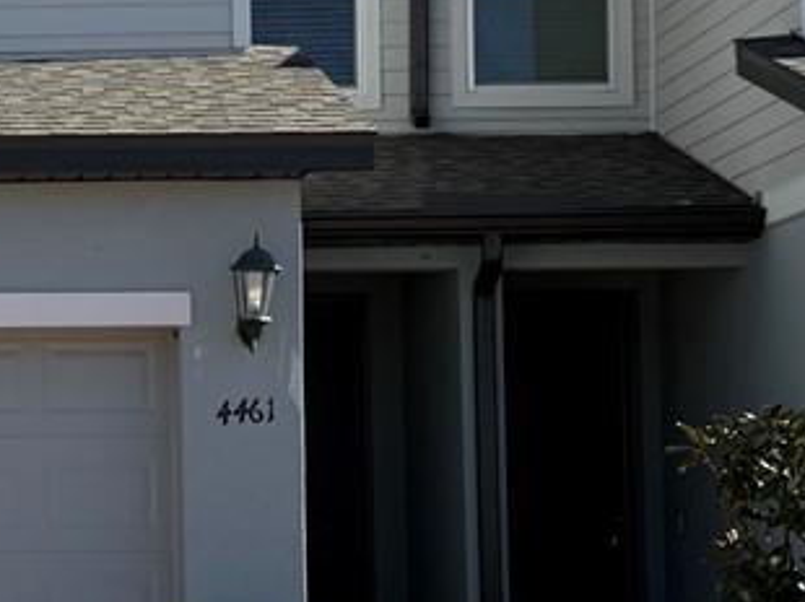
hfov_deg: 15.1
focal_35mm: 124
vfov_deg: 11.9
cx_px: -291
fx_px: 2881
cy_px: 363
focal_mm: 6.76
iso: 80
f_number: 1.78
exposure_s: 1/4405
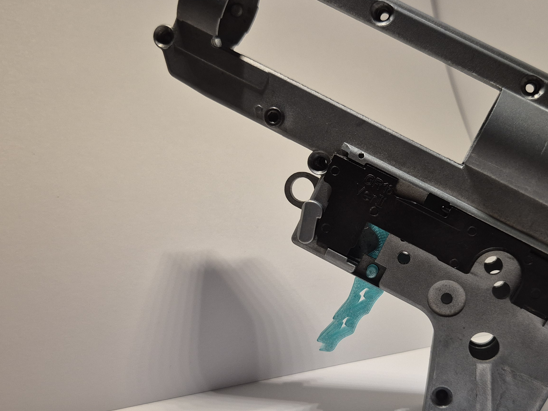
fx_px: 633
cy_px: 251
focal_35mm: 40
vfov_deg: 35.8
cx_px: 350
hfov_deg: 46.3
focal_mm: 5.4
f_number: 1.8
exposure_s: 1/180
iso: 125
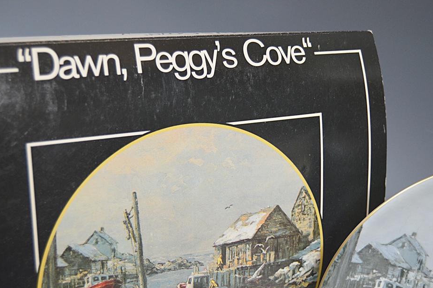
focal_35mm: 62
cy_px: 134
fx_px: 745
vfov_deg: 21.9
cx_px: 216
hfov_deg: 32.4
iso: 720
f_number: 4.8
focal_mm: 38
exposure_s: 1/60
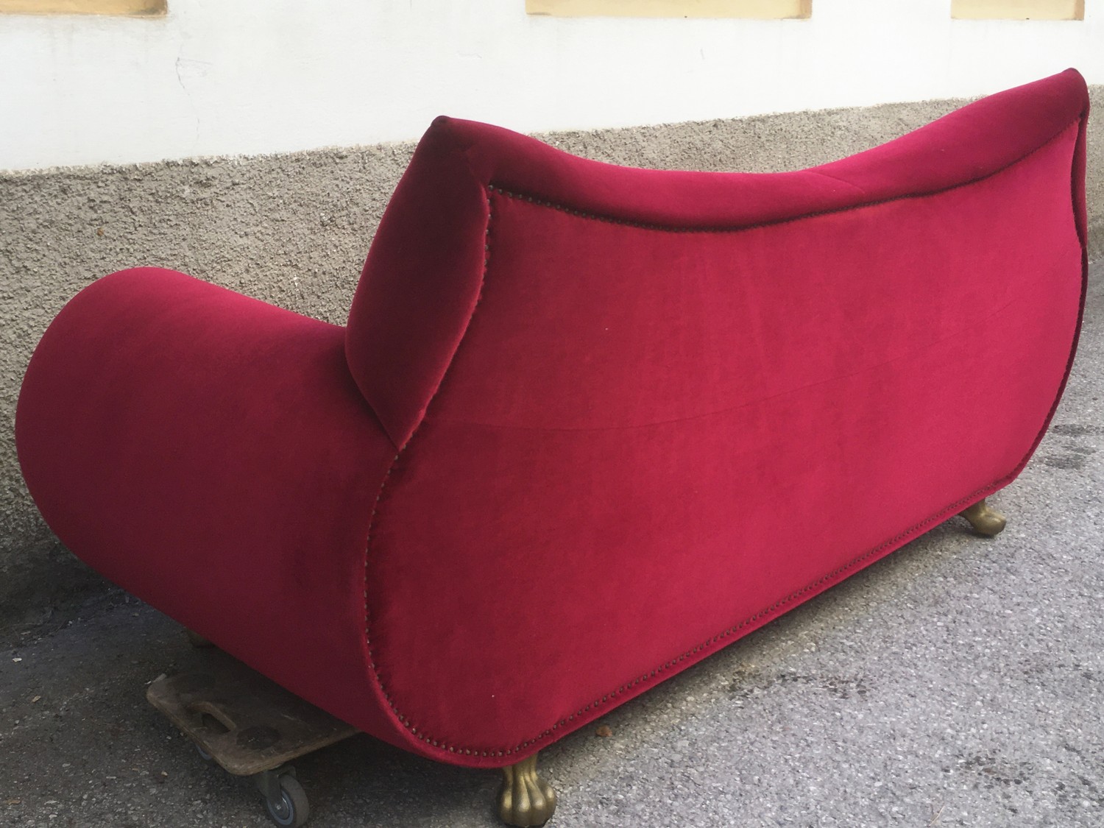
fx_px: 925
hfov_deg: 61.7
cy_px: 414
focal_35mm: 29
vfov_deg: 48.2
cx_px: 552
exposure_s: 1/324
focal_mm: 4.15
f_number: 2.2
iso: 25
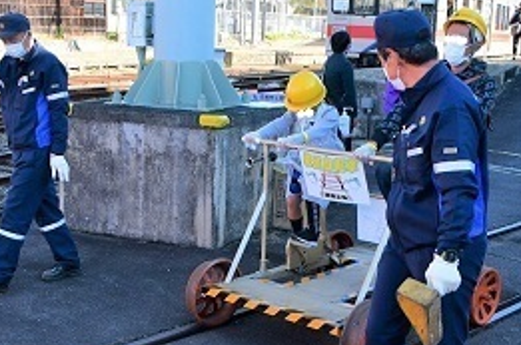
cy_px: 182
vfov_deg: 23.7
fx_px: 823
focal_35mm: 57
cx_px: 277
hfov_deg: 35.1
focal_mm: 22
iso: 400
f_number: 8
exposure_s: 1/250
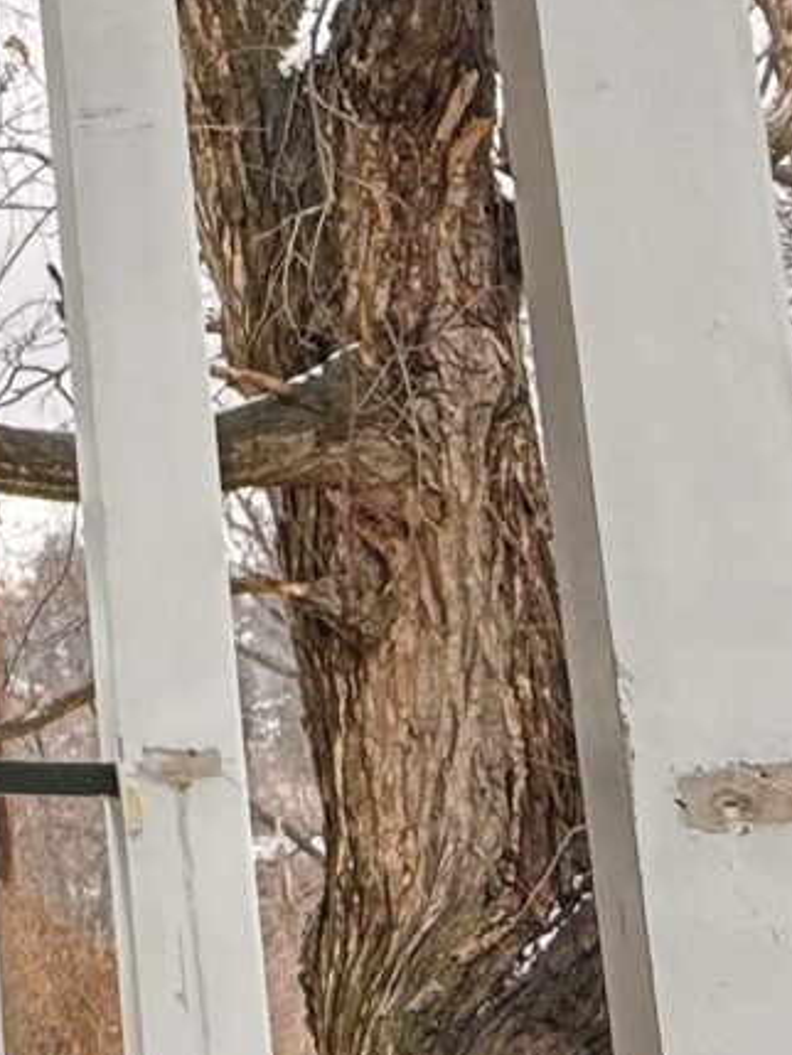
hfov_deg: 8.8
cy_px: -1072
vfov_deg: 11.5
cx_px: -1018
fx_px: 4726
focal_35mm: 155
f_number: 1.5
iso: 32
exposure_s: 1/128
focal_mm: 5.7
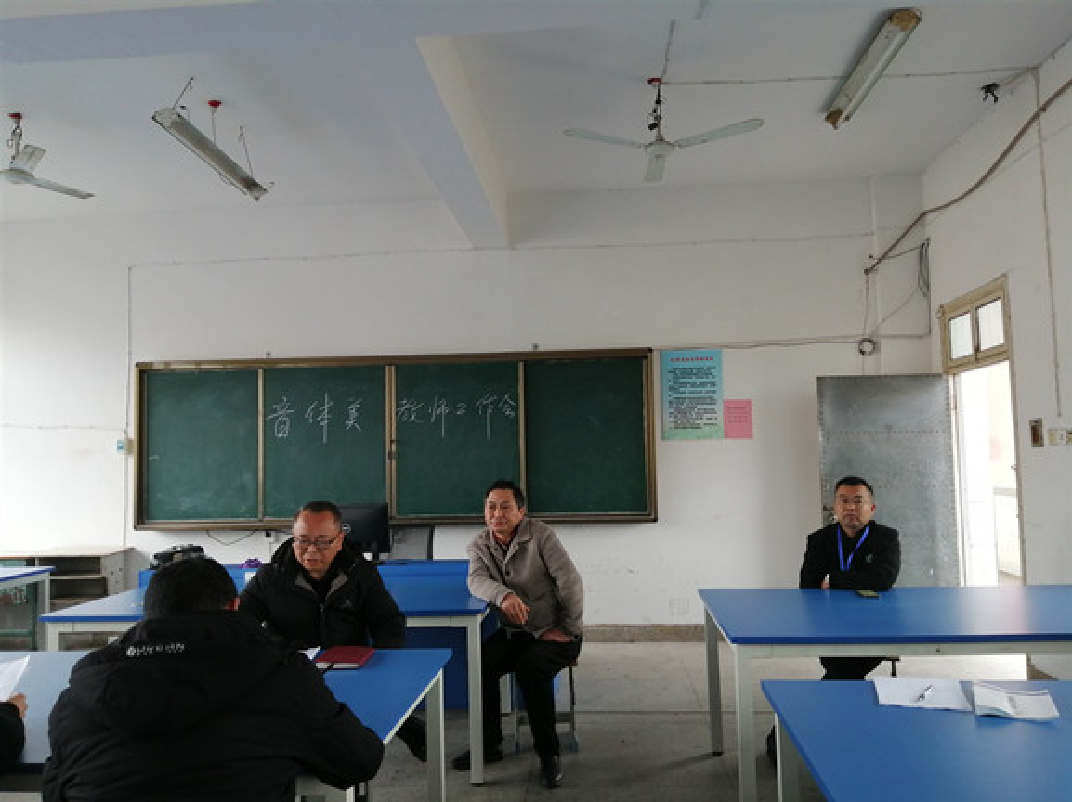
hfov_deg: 67.3
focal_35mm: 26
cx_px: 536
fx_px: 805
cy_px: 401
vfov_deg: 53.0
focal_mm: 3.64
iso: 64
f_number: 1.8
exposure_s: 1/30
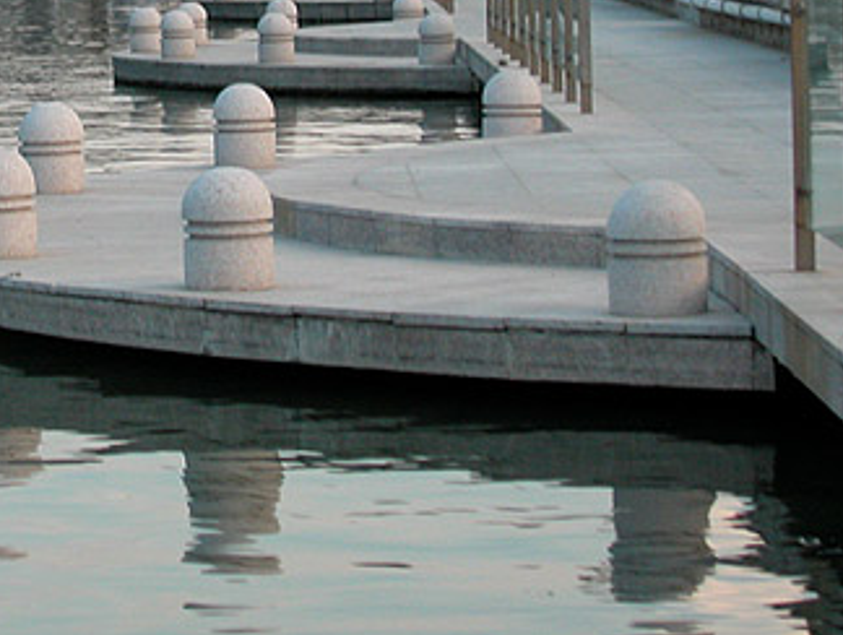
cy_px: -40
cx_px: -16
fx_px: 3634
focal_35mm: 149
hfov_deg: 13.0
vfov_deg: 9.9
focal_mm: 17.5
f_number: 4.2
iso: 100
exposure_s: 1/45.1
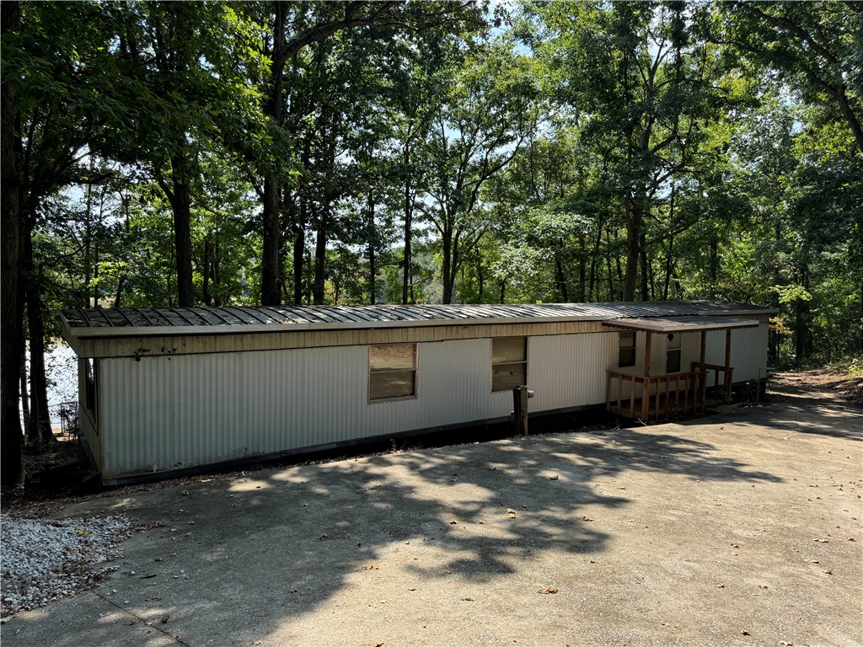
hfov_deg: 71.6
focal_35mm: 24
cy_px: 324
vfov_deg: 56.8
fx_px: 598
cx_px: 432
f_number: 1.78
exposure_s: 1/1010
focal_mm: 6.76
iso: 80
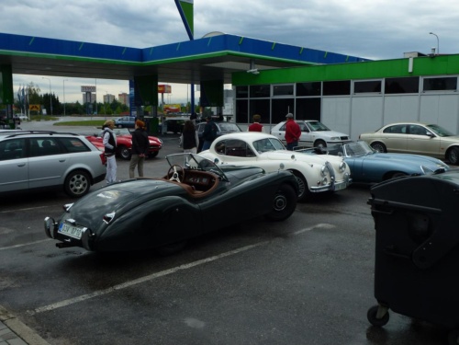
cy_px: 172
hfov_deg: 55.4
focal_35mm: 33
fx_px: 438
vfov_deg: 42.9
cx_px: 230
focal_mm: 5.9
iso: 100
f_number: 4
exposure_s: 1/800
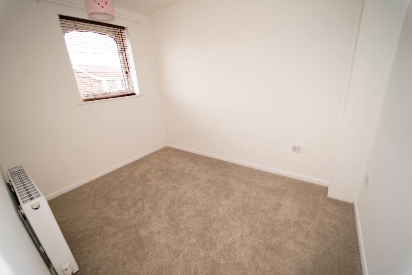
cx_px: 206
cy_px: 138
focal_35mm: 14
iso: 100
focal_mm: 14
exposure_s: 1/60
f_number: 2.8
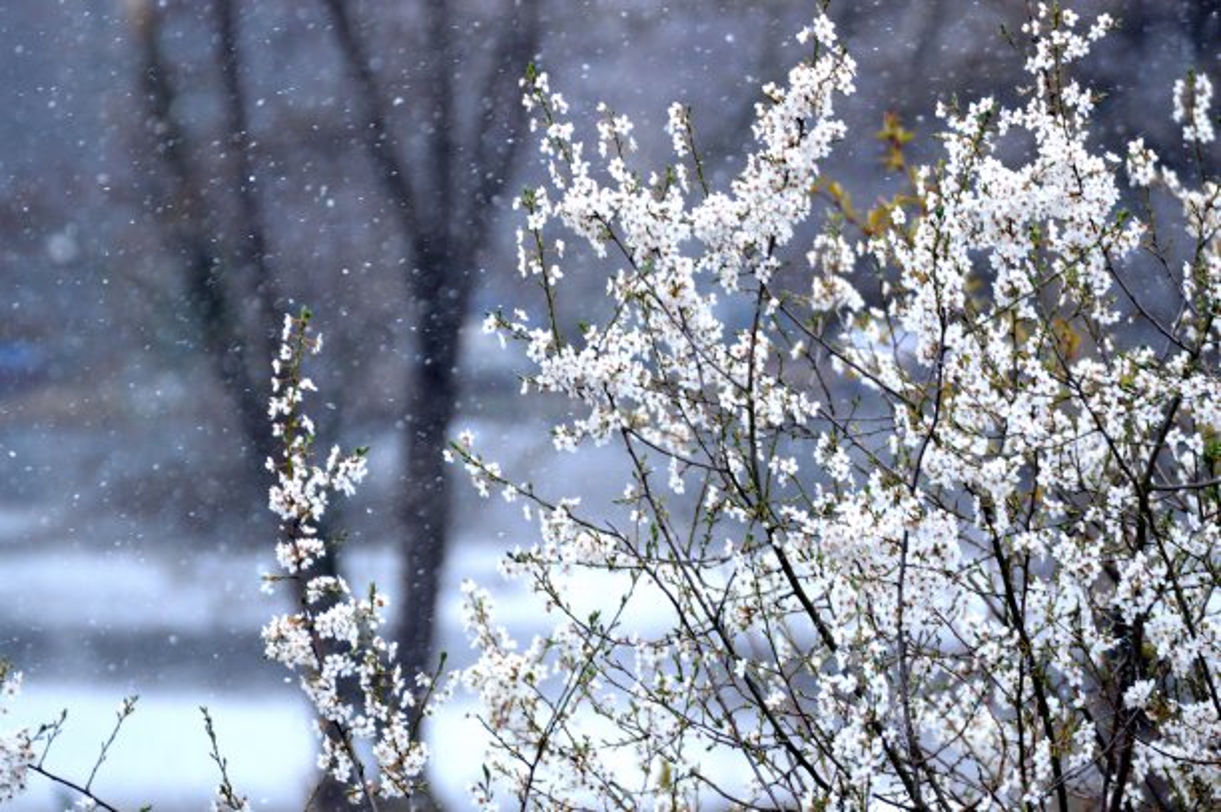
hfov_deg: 6.5
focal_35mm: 315
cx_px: 610
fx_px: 10675
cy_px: 406
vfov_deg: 4.4
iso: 500
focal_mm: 210
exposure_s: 1/500
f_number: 5.3
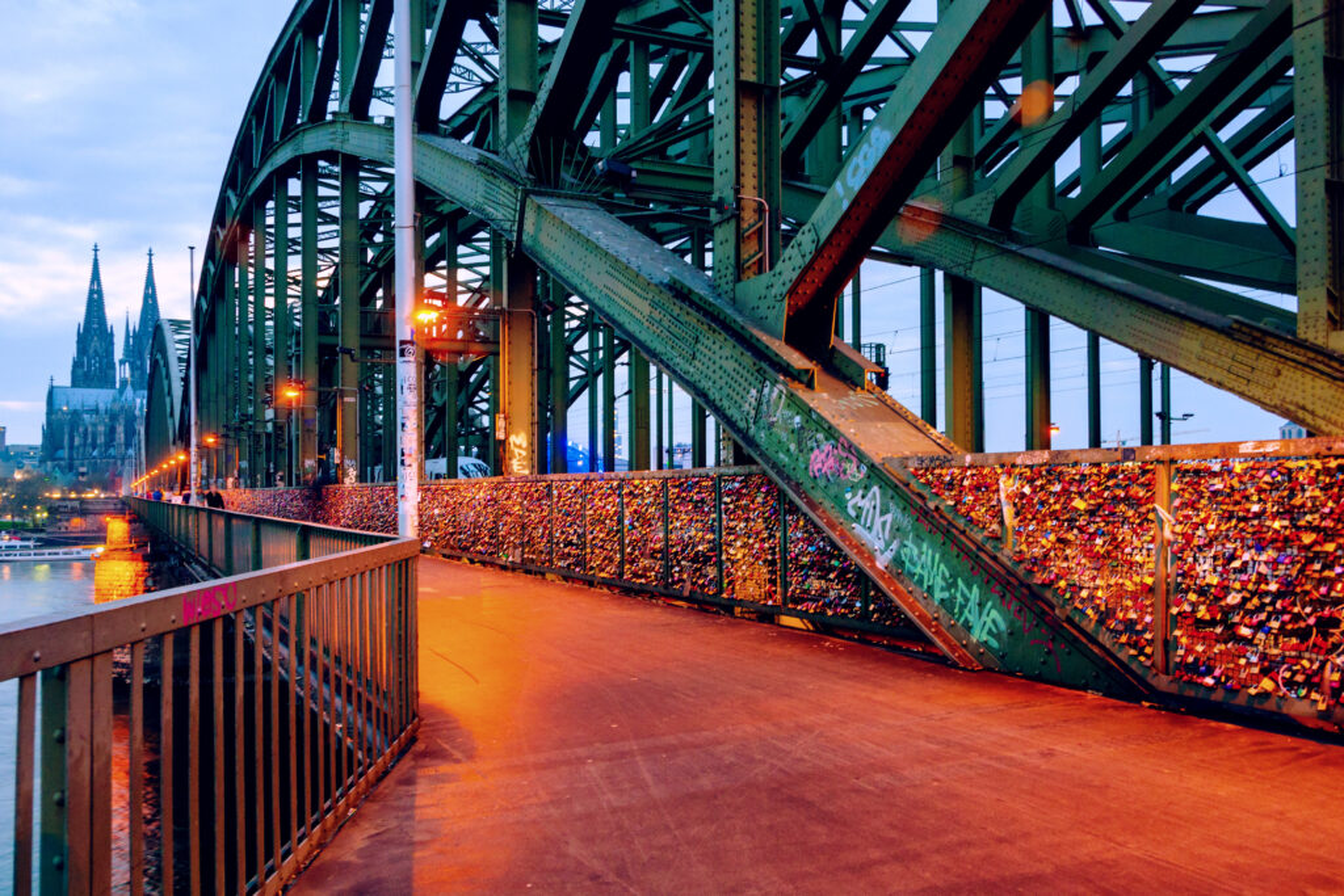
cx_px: 672
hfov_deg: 61.9
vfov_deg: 43.6
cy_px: 448
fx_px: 1120
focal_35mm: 30
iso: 200
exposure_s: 1
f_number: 9
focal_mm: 20
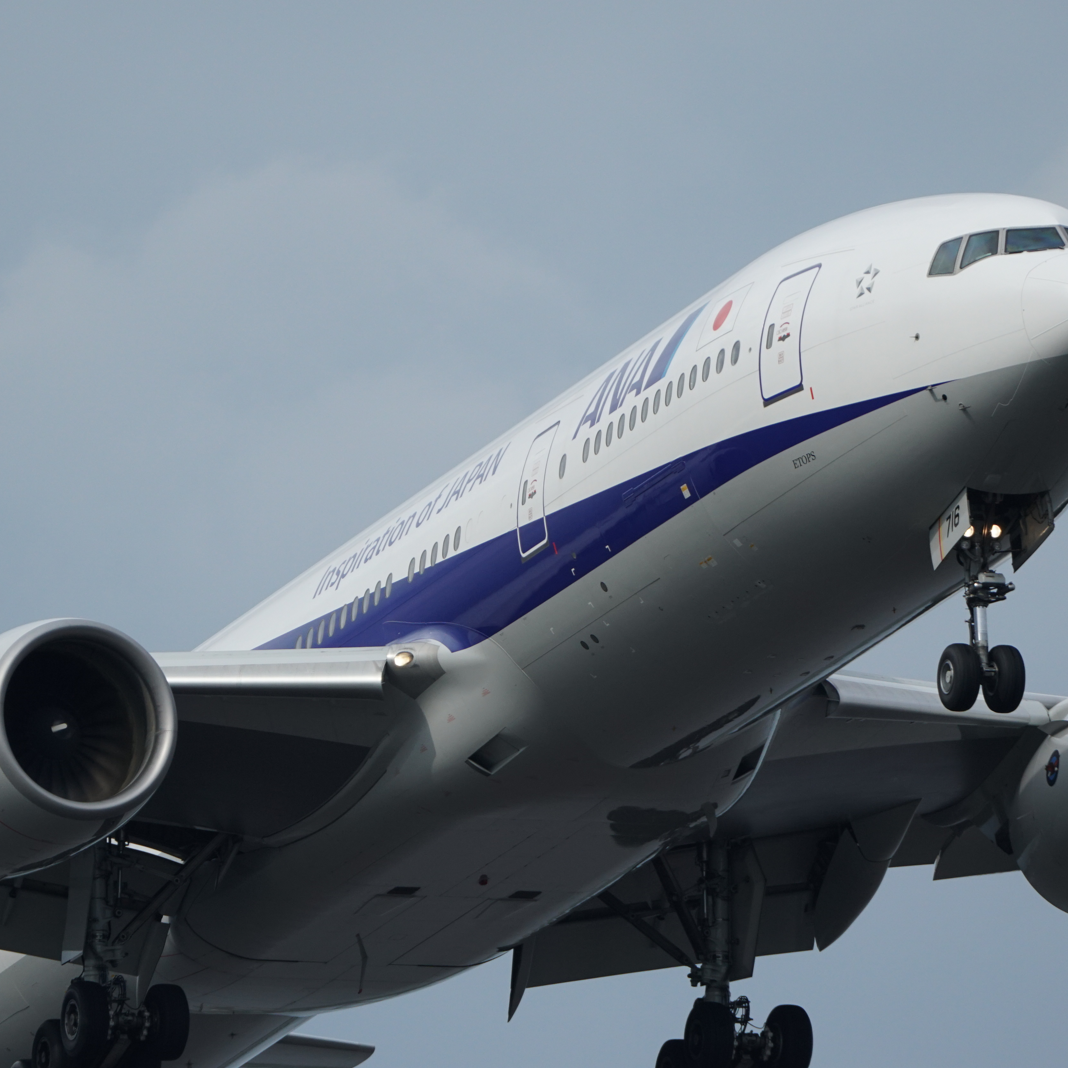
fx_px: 31939
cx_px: 503
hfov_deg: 1.9
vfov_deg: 1.9
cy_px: 631
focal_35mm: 915
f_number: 5.6
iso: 400
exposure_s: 1/800
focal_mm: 400
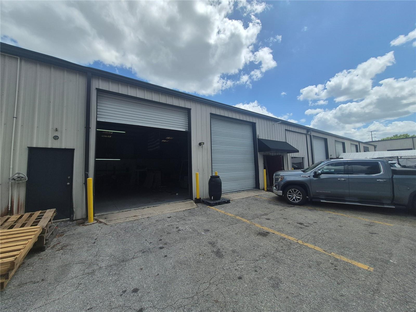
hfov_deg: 106.2
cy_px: 156
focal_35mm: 13
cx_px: 208
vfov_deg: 89.9
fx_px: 156
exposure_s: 1/2552
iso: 50
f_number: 2.2
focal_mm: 1.74
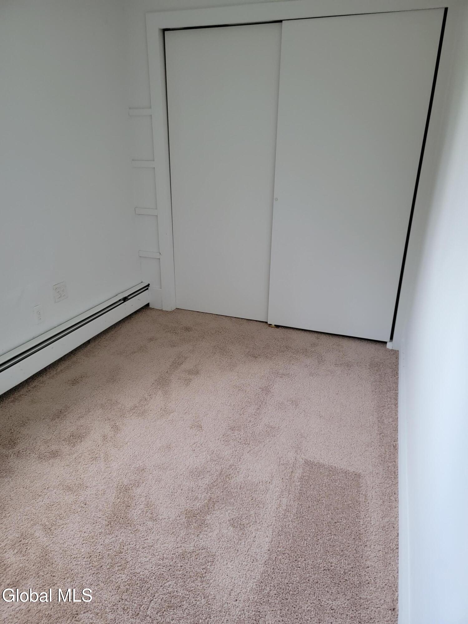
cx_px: 234
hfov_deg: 56.8
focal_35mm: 24
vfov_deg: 71.6
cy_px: 312
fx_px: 433
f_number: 1.8
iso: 320
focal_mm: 6.7
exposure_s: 1/120
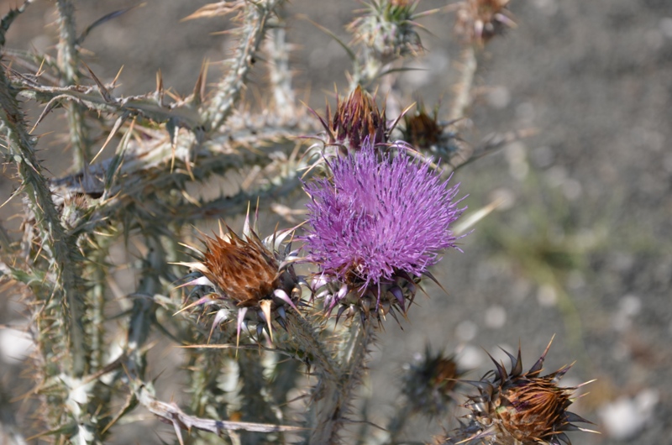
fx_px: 1956
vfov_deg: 13.0
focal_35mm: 105
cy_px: 222
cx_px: 336
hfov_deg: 19.5
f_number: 8
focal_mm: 70
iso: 100
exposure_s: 1/160
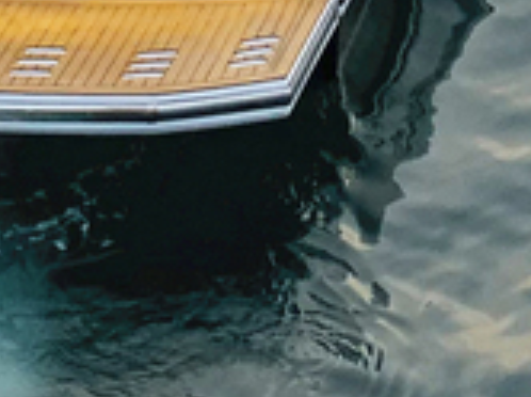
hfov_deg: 10.5
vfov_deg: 7.4
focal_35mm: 188
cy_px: -503
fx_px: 2880
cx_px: 221
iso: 50
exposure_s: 1/121
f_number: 1.8
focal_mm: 4.25
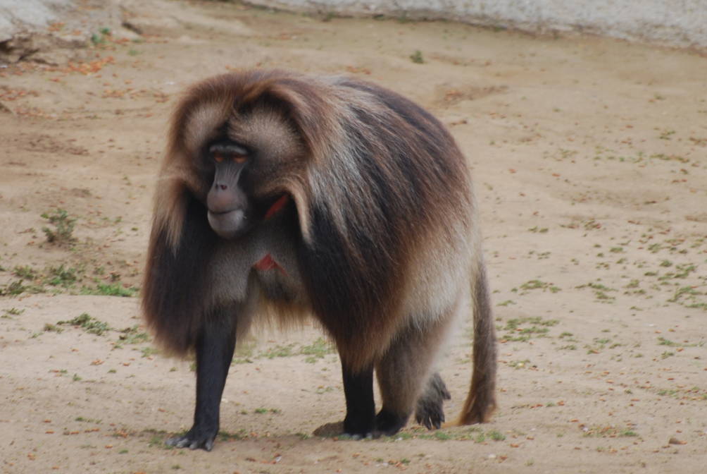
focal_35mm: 717
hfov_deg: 2.9
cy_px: 186
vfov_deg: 1.9
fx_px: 14097
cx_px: 259
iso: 250
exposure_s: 1/125
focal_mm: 300
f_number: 5.6
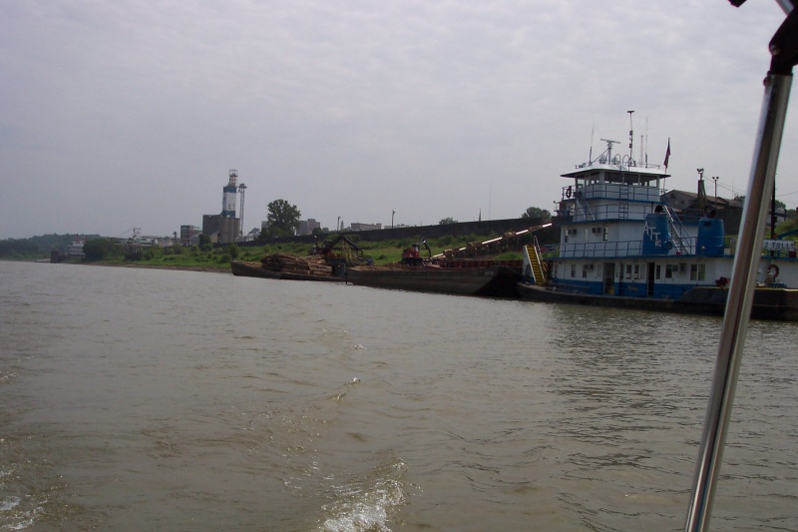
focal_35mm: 38
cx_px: 399
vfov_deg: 35.0
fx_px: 842
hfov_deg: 50.7
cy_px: 266
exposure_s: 1/1000
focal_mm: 8
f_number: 4.8
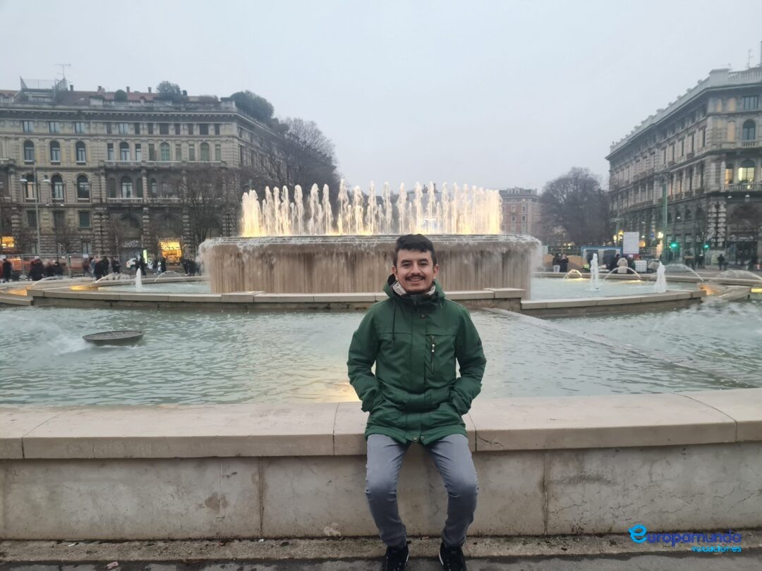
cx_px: 381
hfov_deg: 67.3
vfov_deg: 53.1
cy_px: 286
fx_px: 572
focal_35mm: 26
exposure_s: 1/40
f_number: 1.8
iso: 500
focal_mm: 5.4
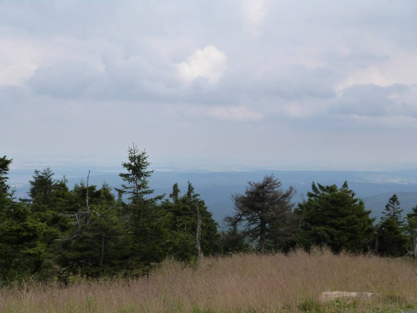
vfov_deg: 25.2
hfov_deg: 33.2
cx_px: 208
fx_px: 699
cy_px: 156
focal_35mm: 58
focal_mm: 10.5
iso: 160
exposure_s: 1/400
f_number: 5.6
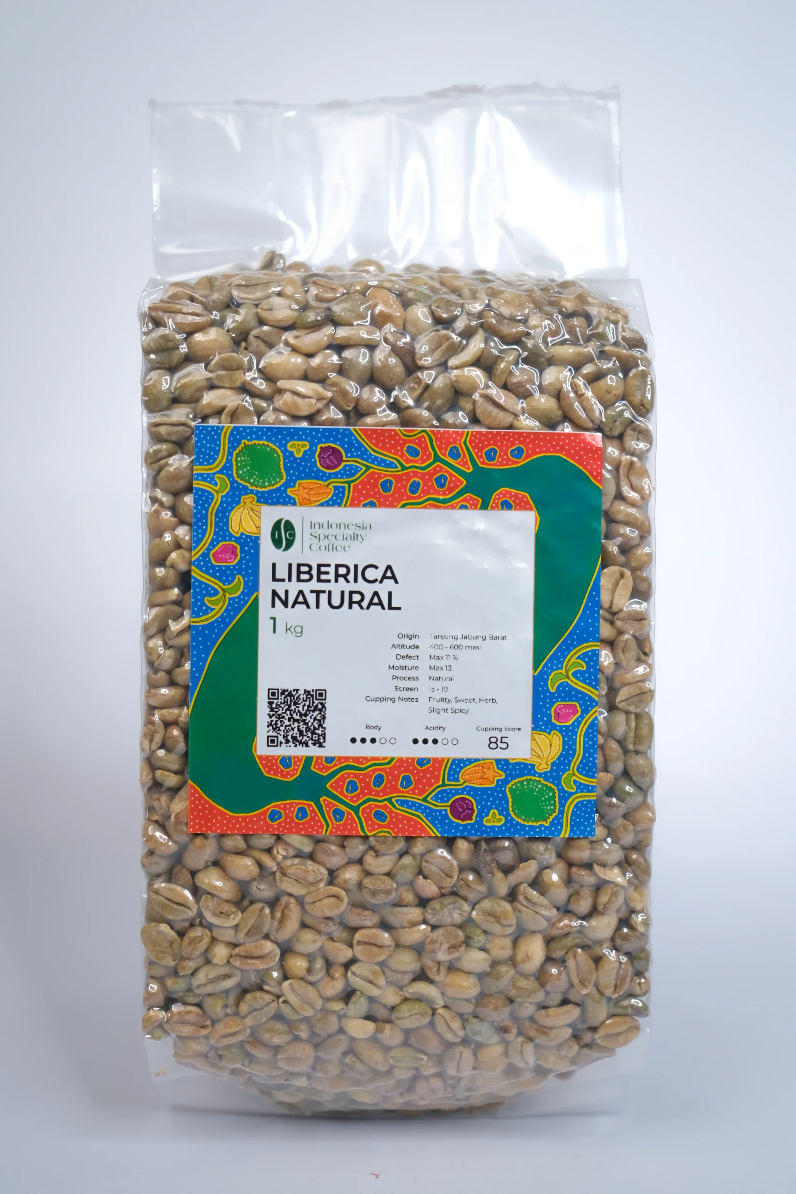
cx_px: 398
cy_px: 597
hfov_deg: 37.9
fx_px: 1161
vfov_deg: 54.4
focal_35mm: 35
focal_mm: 23
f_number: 3.2
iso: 200
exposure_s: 1/160
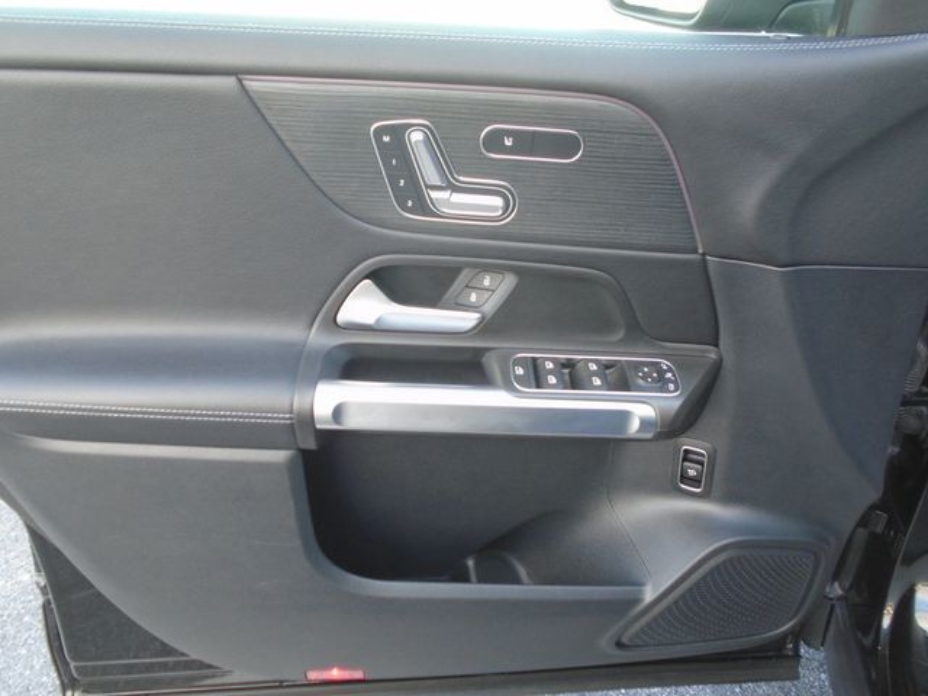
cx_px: 464
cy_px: 348
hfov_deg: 67.3
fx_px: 697
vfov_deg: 53.1
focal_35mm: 26
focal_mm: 4.6
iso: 100
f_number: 3.2
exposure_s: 1/30
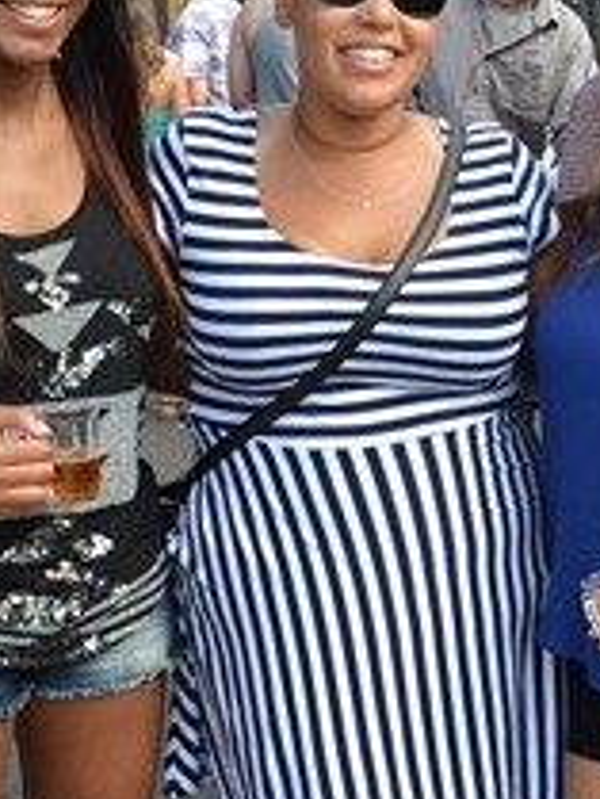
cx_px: 424
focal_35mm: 76
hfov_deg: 19.3
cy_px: 392
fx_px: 1755
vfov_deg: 25.6
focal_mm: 20
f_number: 5.6
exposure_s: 1/125
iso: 220
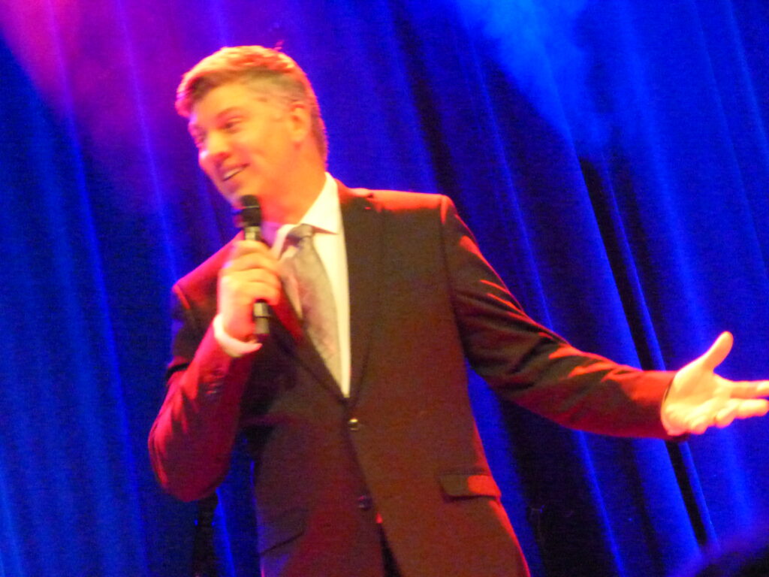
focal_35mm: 167
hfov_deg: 11.8
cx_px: 384
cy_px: 288
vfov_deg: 8.9
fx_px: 3710
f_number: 3.7
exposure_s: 1/40
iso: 3200
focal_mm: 27.3
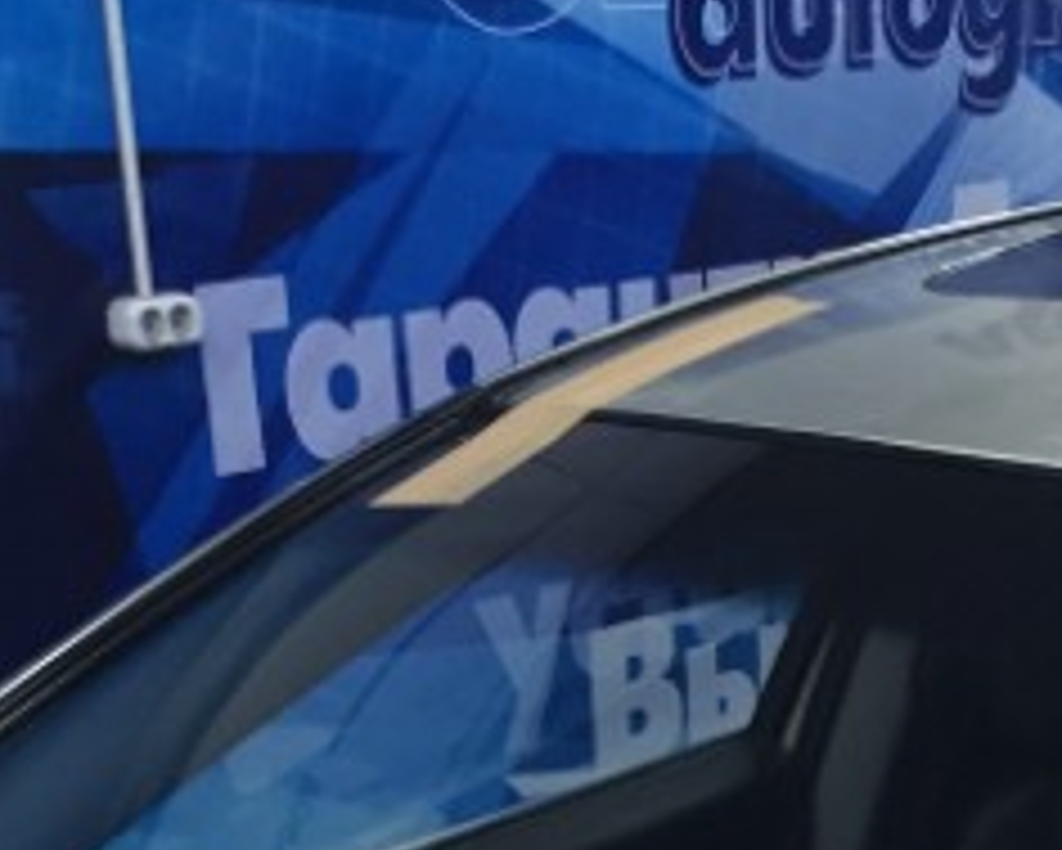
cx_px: 932
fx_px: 3019
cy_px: 1322
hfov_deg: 19.6
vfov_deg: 14.8
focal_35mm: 96
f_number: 2.2
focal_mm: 4.15
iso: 160
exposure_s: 1/33
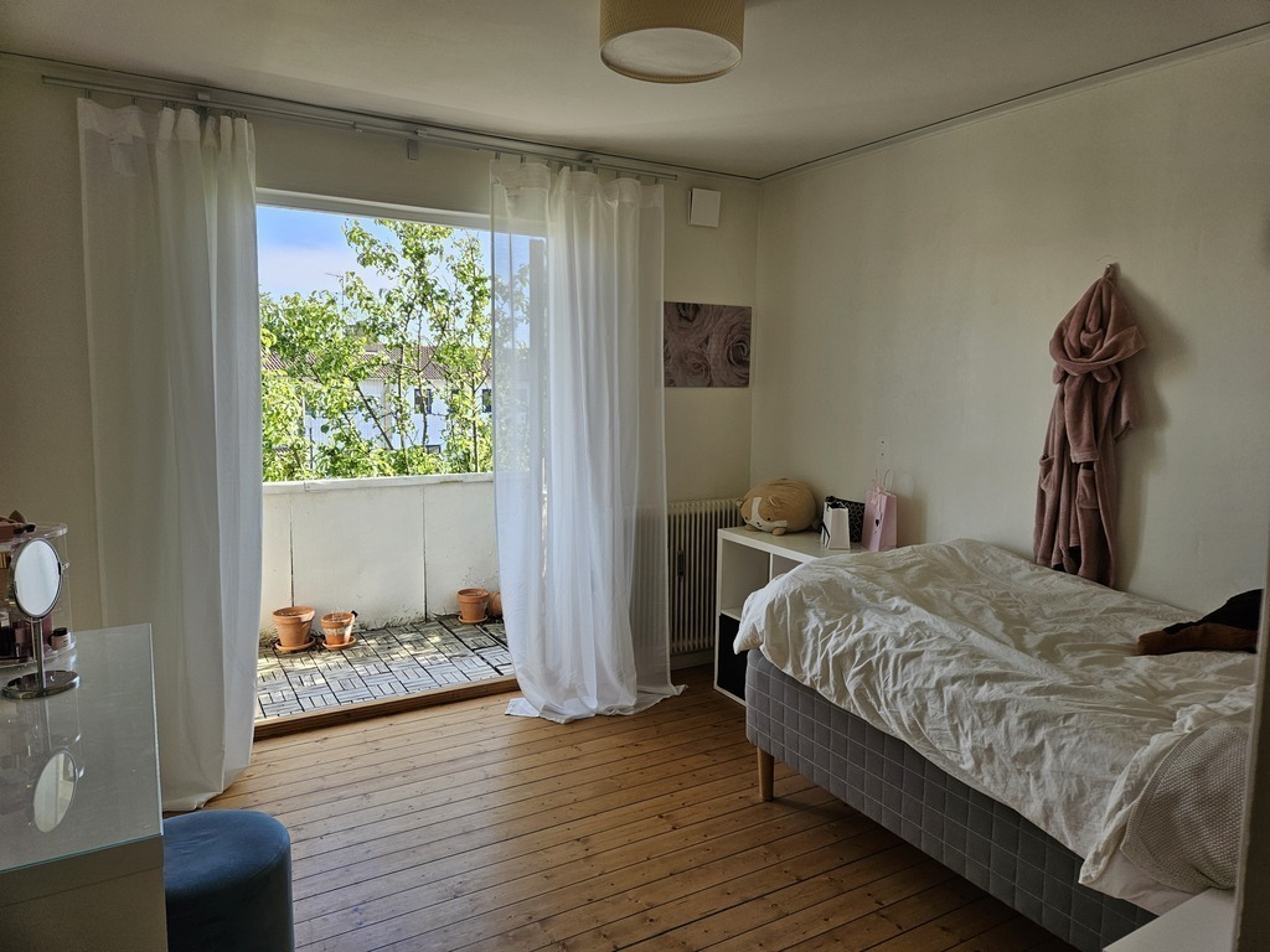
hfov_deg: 73.9
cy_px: 476
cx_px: 635
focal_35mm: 23
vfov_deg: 58.9
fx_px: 844
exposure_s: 1/249
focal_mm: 5.4
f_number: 1.8
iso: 40
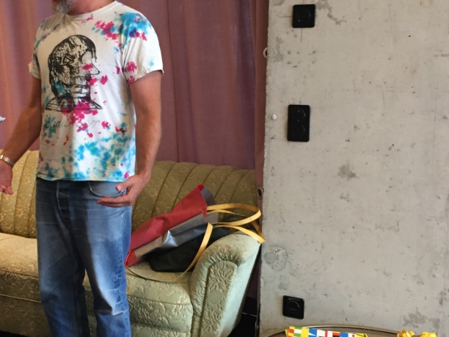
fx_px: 700
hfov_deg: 34.7
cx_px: 106
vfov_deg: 27.0
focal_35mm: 54
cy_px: 164
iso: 200
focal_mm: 4.15
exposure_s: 1/33
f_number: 2.2
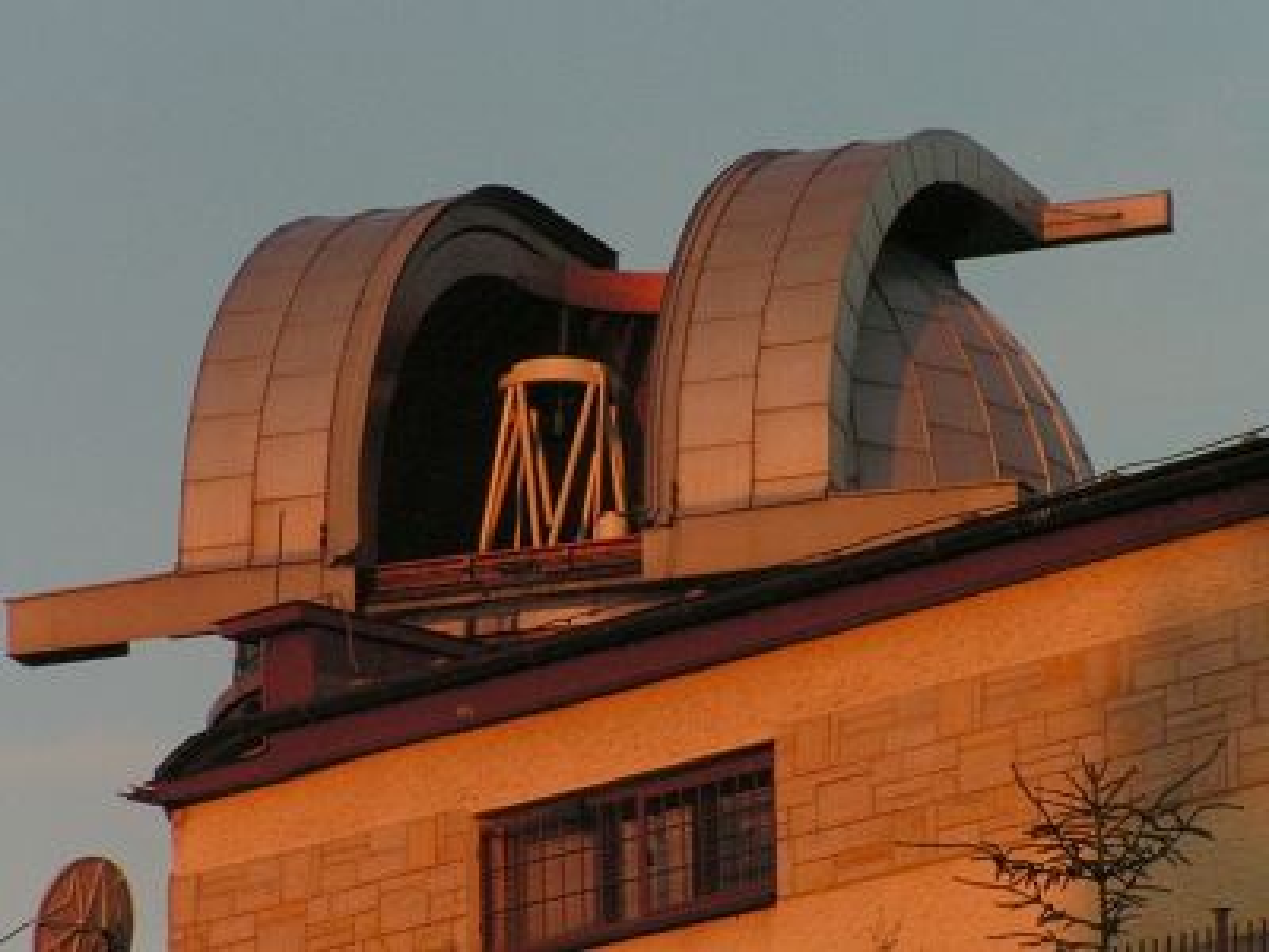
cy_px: 476
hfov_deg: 8.6
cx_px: 634
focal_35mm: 229
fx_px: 8395
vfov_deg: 6.5
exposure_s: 1/100
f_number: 7.1
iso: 200
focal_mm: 38.1
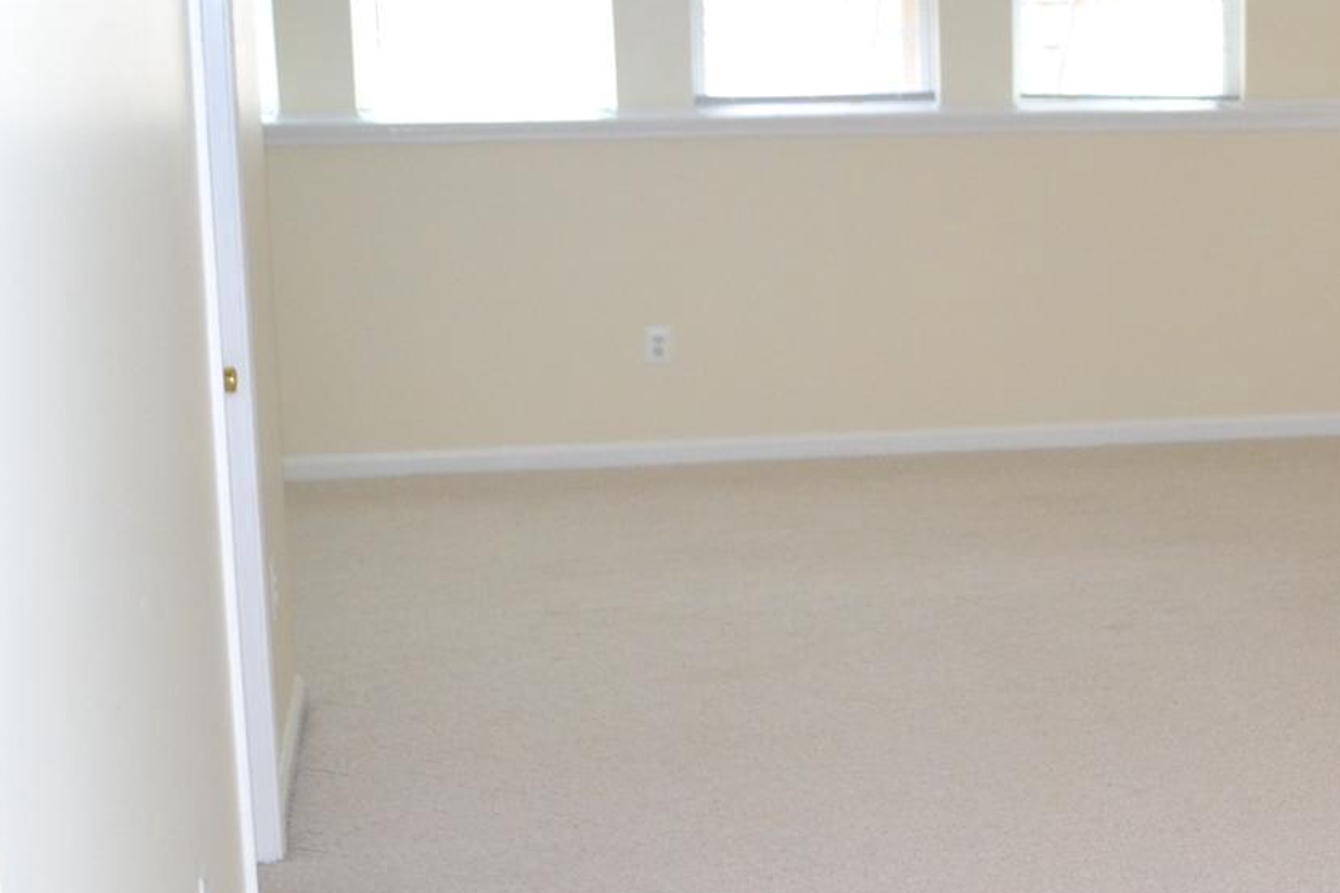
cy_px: 495
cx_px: 1403
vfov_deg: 16.9
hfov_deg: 23.8
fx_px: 3015
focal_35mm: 81
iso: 1100
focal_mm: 22
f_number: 3.8
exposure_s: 1/60
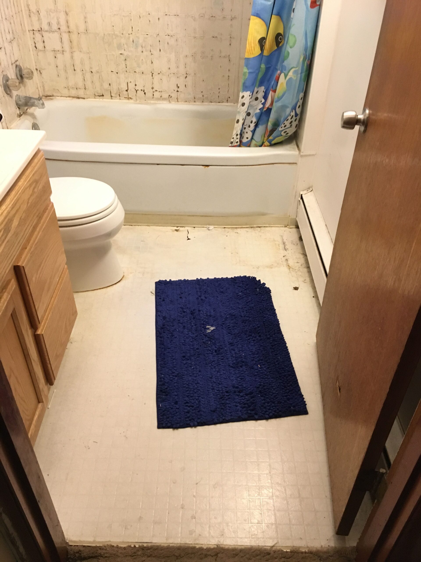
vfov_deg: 61.7
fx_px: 470
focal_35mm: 29
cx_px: 210
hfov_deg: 48.2
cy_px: 281
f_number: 2.2
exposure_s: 1/17
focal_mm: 4.15
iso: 200
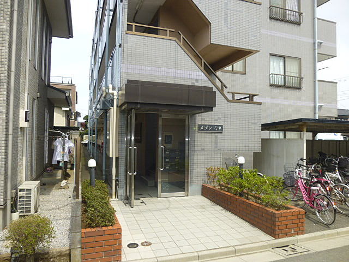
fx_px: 252
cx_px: 174
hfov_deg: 69.4
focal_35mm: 25
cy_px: 131
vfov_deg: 54.9
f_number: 3.1
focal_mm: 4.5
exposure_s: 1/640
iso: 100
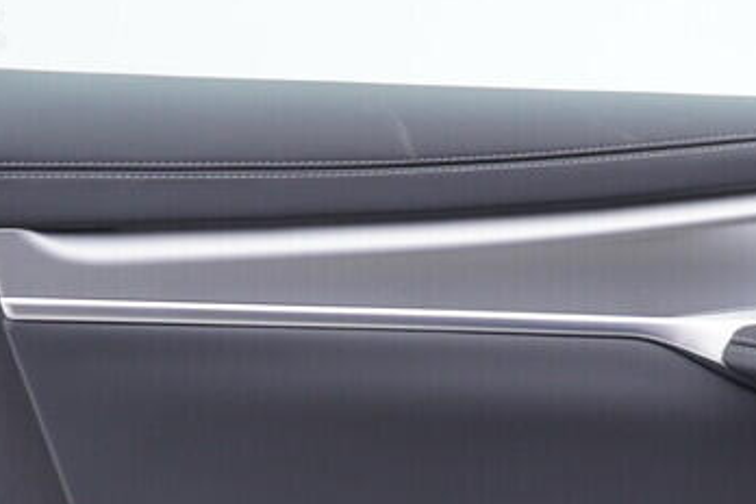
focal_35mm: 106
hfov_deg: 18.6
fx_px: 2226
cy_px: 677
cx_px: 823
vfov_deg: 12.5
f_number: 2.8
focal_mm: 24
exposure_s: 1/40
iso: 125
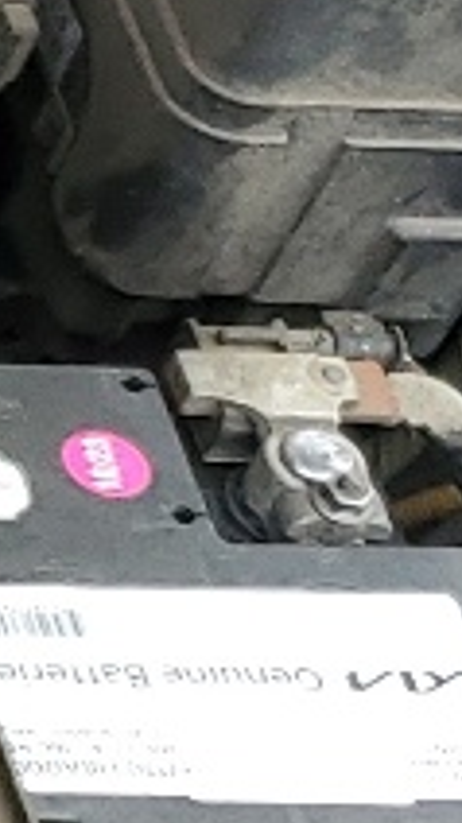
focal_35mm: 214
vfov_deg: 10.0
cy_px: 718
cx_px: -2174
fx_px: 4668
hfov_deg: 4.5
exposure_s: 1/714
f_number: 1.5
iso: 50
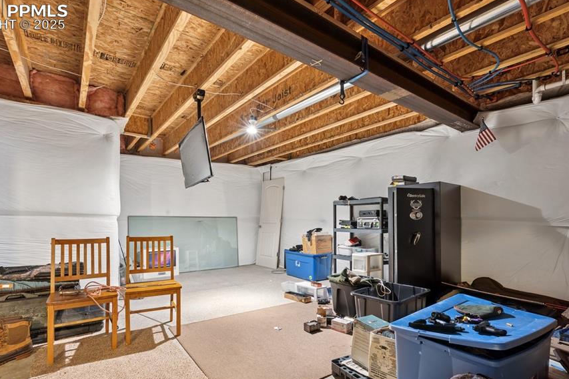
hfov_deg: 90.0
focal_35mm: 18
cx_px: 275
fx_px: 284
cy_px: 220
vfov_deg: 66.9
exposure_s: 13
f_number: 11
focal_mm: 15
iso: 100
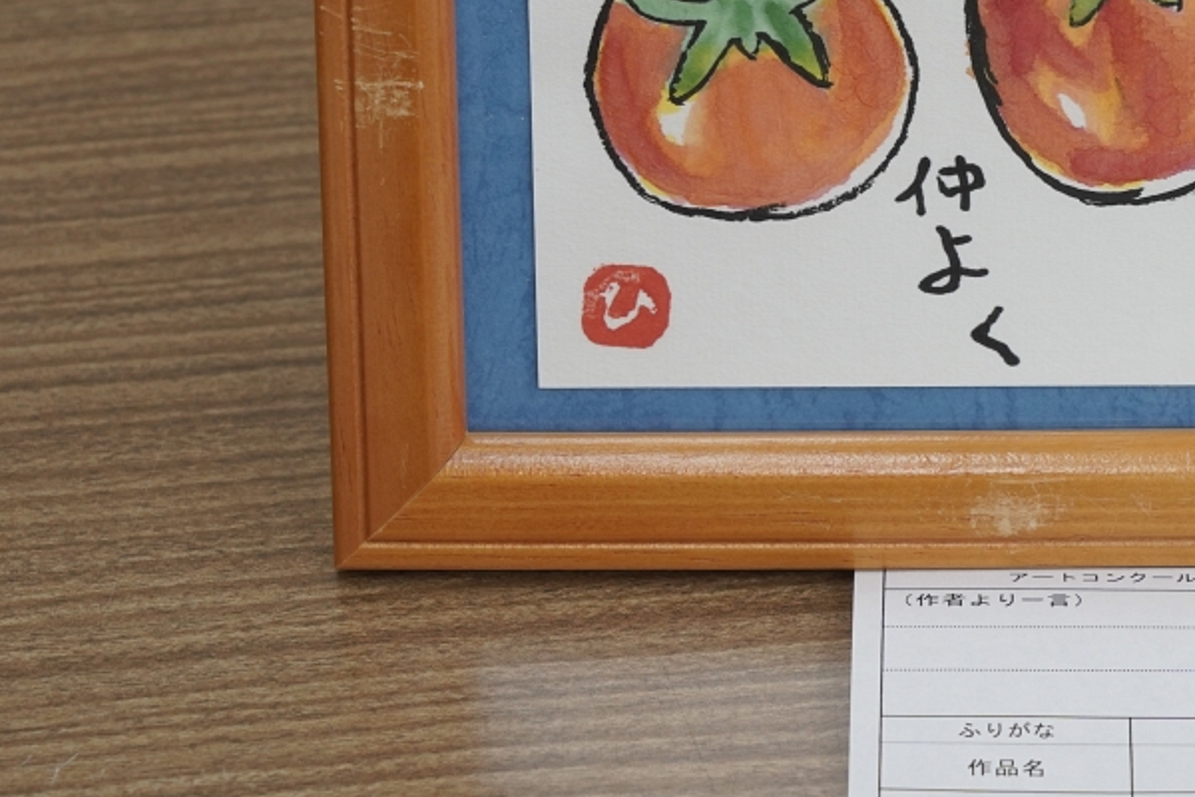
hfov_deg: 12.6
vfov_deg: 8.5
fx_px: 5377
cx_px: 1002
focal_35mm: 162
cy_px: 219
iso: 1250
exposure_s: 1/50
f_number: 8
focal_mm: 81
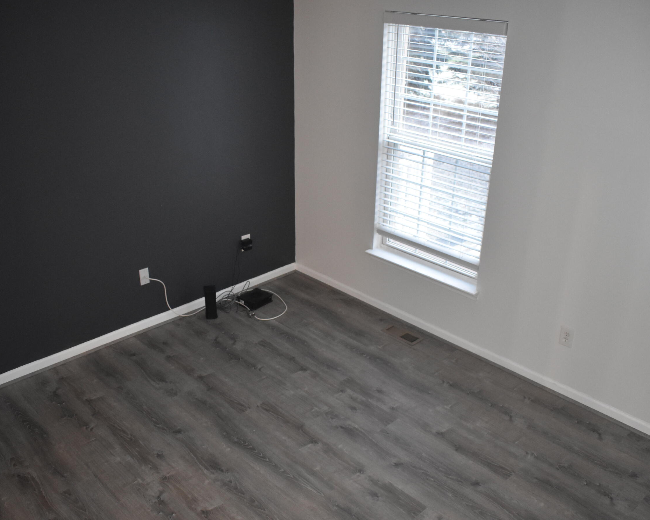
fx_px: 654
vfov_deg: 43.3
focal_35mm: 34
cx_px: 298
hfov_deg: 52.8
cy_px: 286
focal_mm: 18
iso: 2200
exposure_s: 1/60
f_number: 3.5
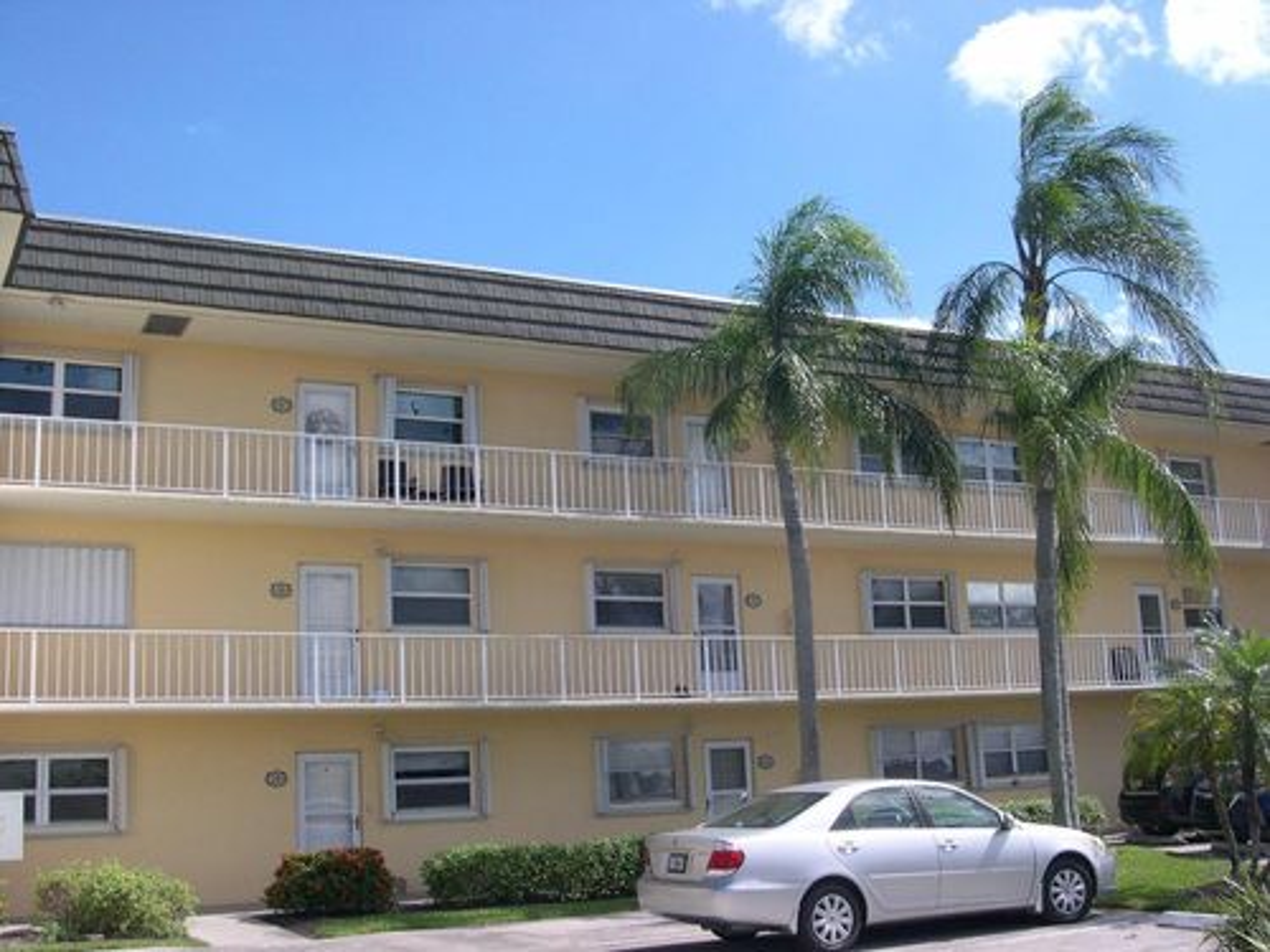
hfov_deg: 49.0
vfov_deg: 37.7
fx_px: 1394
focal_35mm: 38
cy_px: 476
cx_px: 635
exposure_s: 1/209
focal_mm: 8
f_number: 7.6
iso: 100
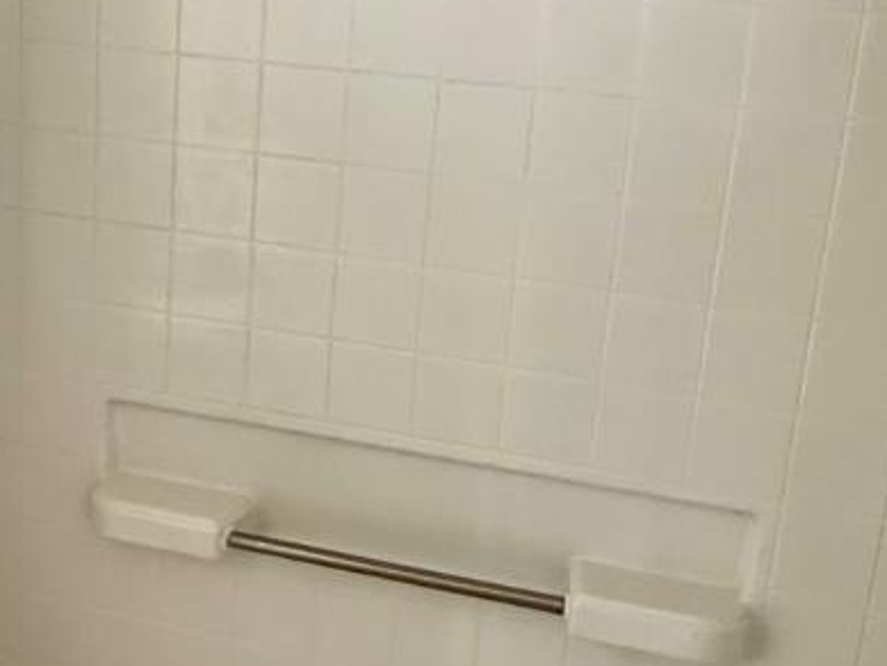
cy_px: 336
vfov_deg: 27.0
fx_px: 1384
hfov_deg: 35.4
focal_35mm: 54
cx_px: 347
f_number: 2.2
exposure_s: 1/60
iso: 200
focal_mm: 2.22
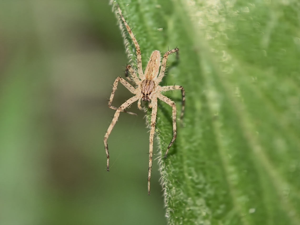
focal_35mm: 95
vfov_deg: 15.6
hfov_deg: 20.7
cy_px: 112
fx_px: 823
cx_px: 150
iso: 400
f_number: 2.1
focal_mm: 15
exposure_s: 1/100
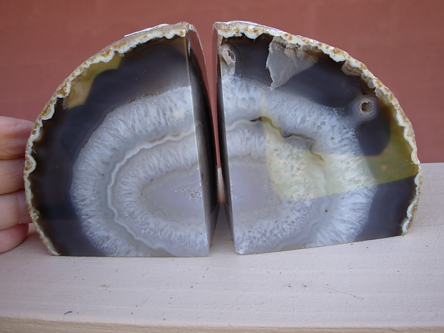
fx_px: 487
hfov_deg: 49.0
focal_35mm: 38
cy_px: 166
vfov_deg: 37.7
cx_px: 222
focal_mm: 6.3
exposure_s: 1/90.5
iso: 50
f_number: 2.9
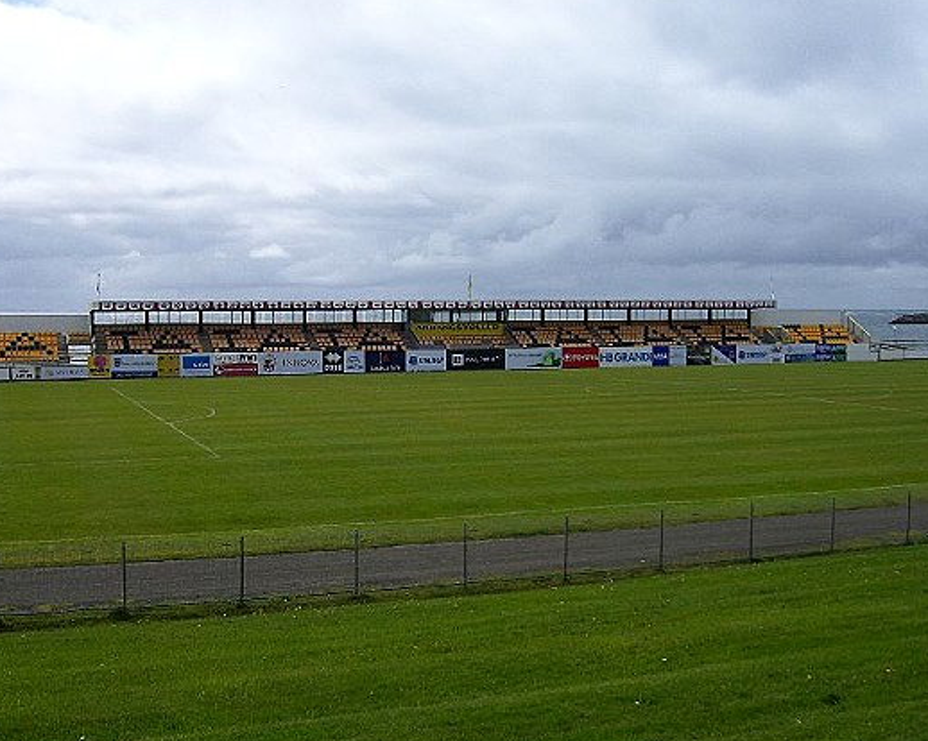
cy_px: 363
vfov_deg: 34.9
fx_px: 1181
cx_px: 398
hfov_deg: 42.8
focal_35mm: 43
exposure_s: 1/400
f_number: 8
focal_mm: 7.9
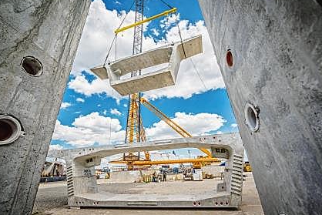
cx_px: 156
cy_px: 104
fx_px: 134
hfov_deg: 100.3
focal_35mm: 15
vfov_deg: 77.4
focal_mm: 14
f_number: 8
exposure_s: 1/640
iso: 200
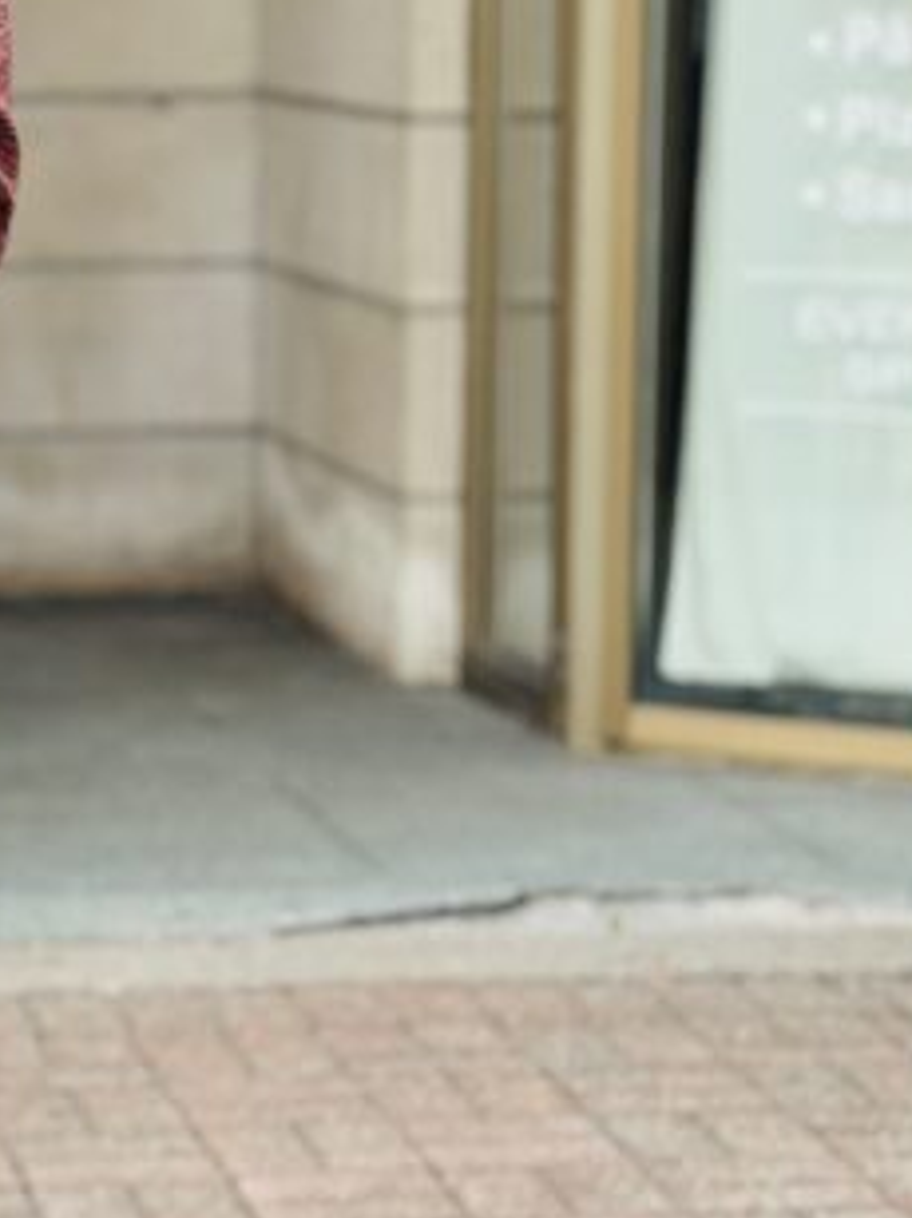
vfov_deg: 12.3
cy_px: 813
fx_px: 5624
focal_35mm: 160
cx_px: -365
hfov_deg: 9.1
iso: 80
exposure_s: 1/258
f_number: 1.78
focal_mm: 6.86
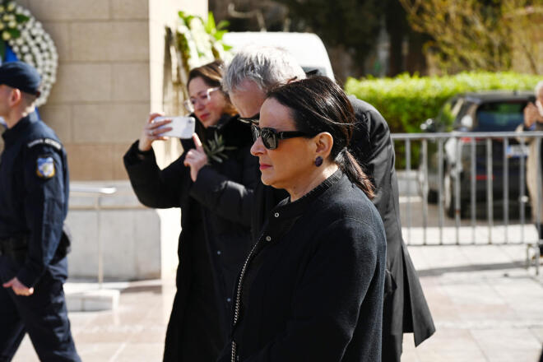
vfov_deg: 16.3
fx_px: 1267
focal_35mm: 84
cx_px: 272
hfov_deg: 24.2
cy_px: 181
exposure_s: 1/640
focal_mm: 84
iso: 160
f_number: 5.6
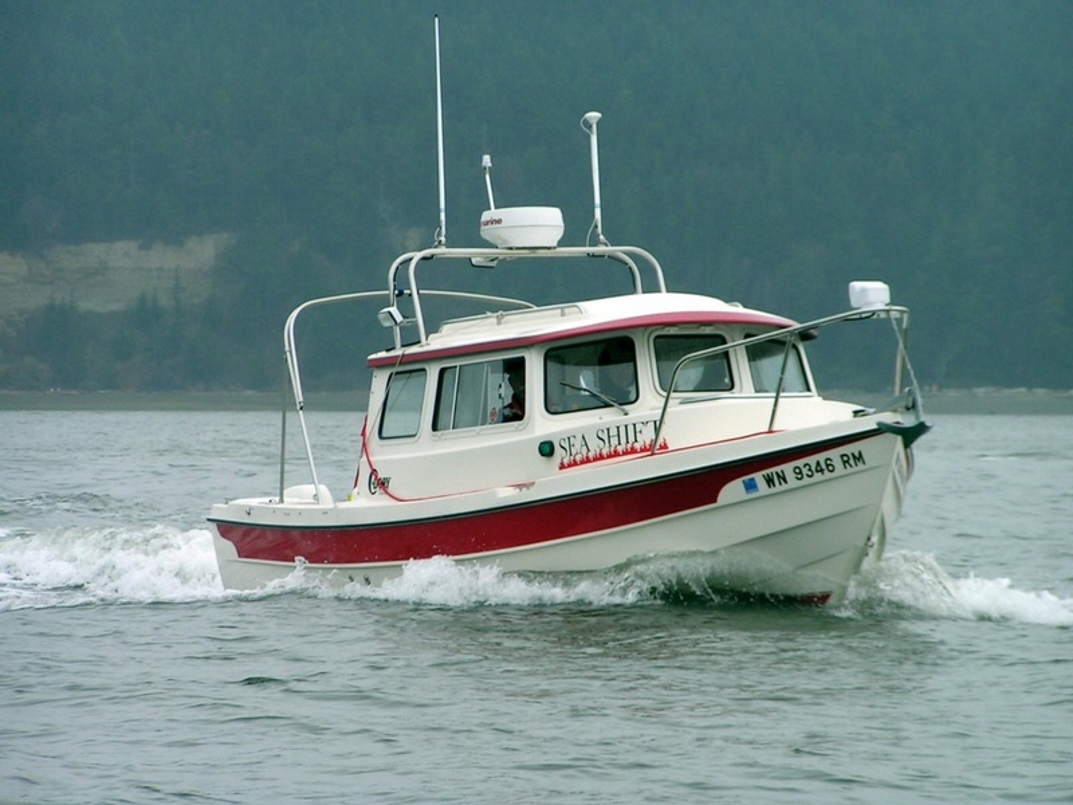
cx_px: 536
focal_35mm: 216
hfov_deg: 9.2
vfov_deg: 6.9
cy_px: 402
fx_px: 6695
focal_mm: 33
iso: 50
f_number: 3.5
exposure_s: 1/800
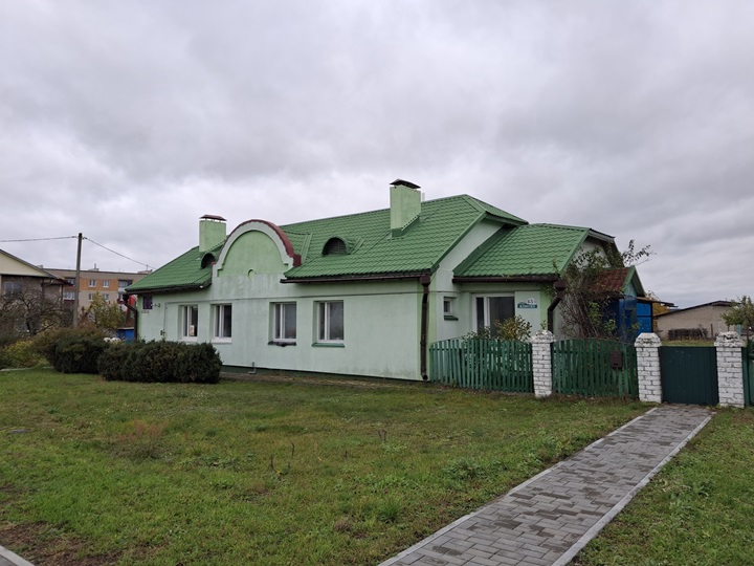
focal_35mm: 25
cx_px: 377
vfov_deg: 54.9
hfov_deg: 69.4
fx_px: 545
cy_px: 283
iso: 25
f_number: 1.8
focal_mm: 4.69
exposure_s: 1/427
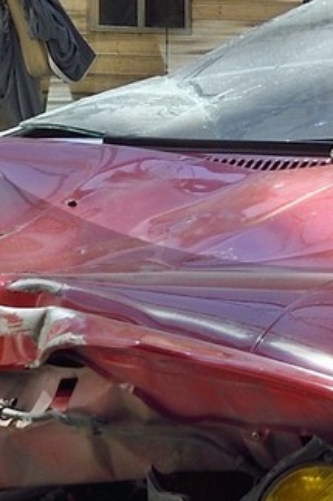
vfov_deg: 6.5
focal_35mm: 312
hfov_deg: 4.4
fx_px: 4333
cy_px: -374
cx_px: 333
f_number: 11
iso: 200
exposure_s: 1/60
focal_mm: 42
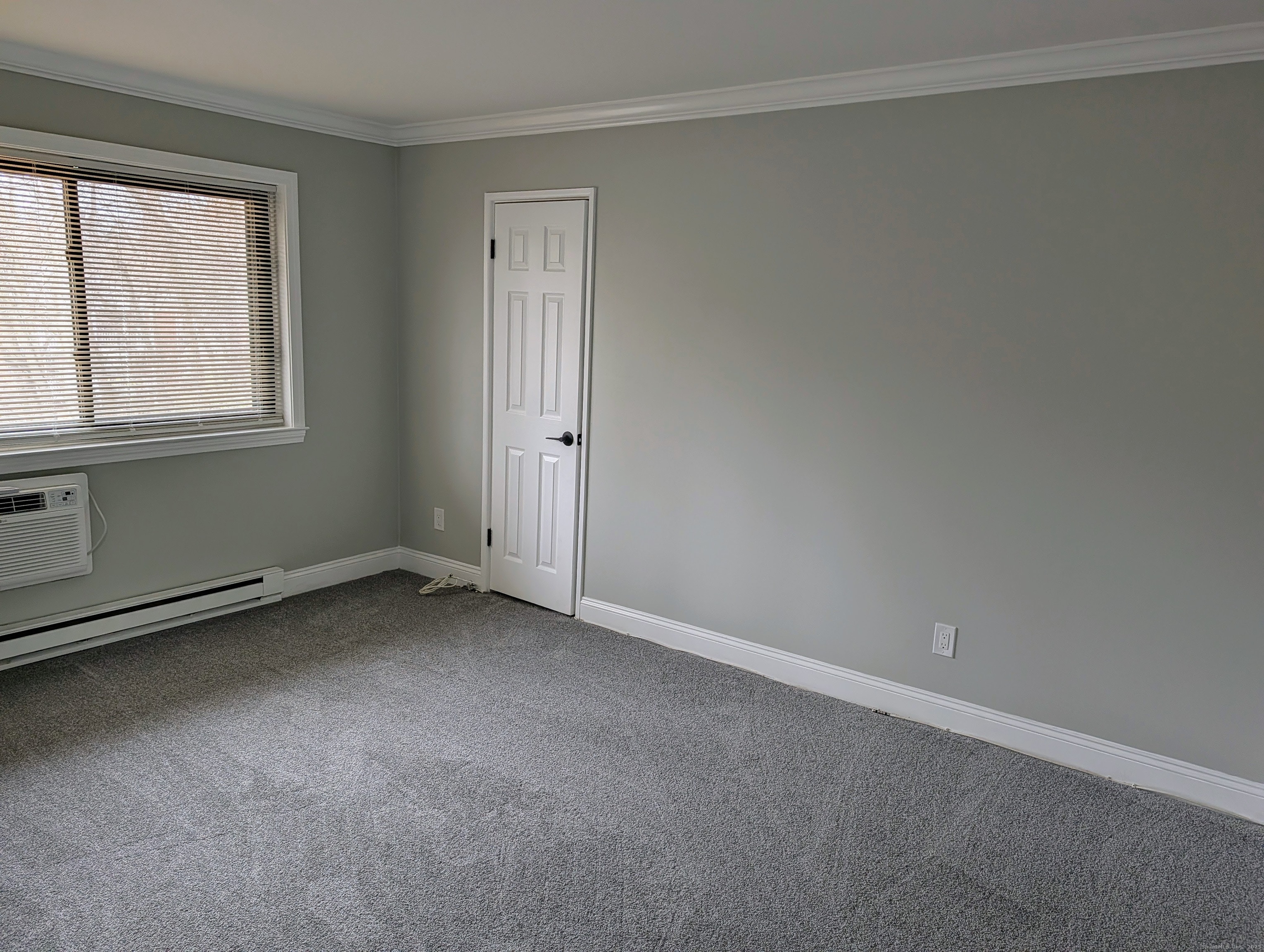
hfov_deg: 71.5
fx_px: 878
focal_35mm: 24
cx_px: 632
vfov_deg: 56.9
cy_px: 476
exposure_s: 1/120
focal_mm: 6.9
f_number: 1.68
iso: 149
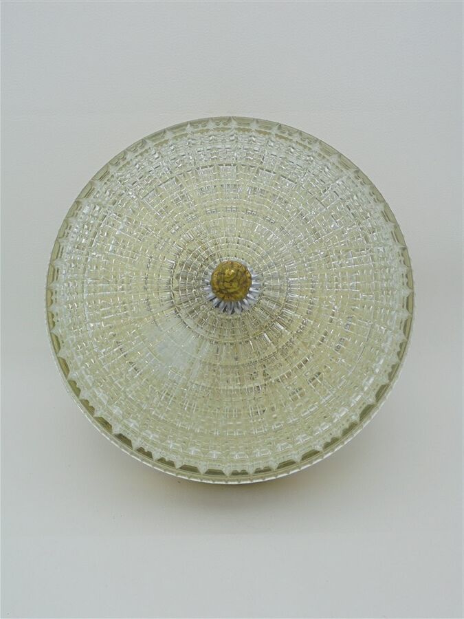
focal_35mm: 34
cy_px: 310
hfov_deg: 41.8
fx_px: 608
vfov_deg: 54.0
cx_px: 232
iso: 100
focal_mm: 6.1
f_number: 4
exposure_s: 1/60
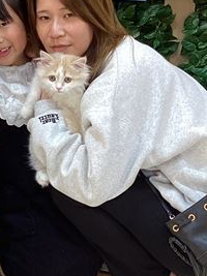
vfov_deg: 21.0
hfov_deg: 15.9
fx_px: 742
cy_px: 101
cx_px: 105
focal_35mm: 93
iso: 80
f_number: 2.4
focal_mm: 3.3
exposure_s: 1/50
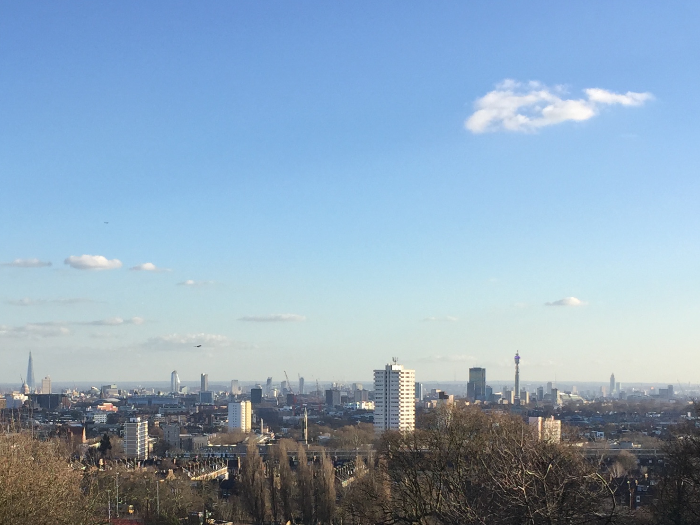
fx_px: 1294
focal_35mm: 64
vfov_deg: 22.6
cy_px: 417
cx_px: 268
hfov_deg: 30.2
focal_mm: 4.15
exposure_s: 1/1014
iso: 32
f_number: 2.2
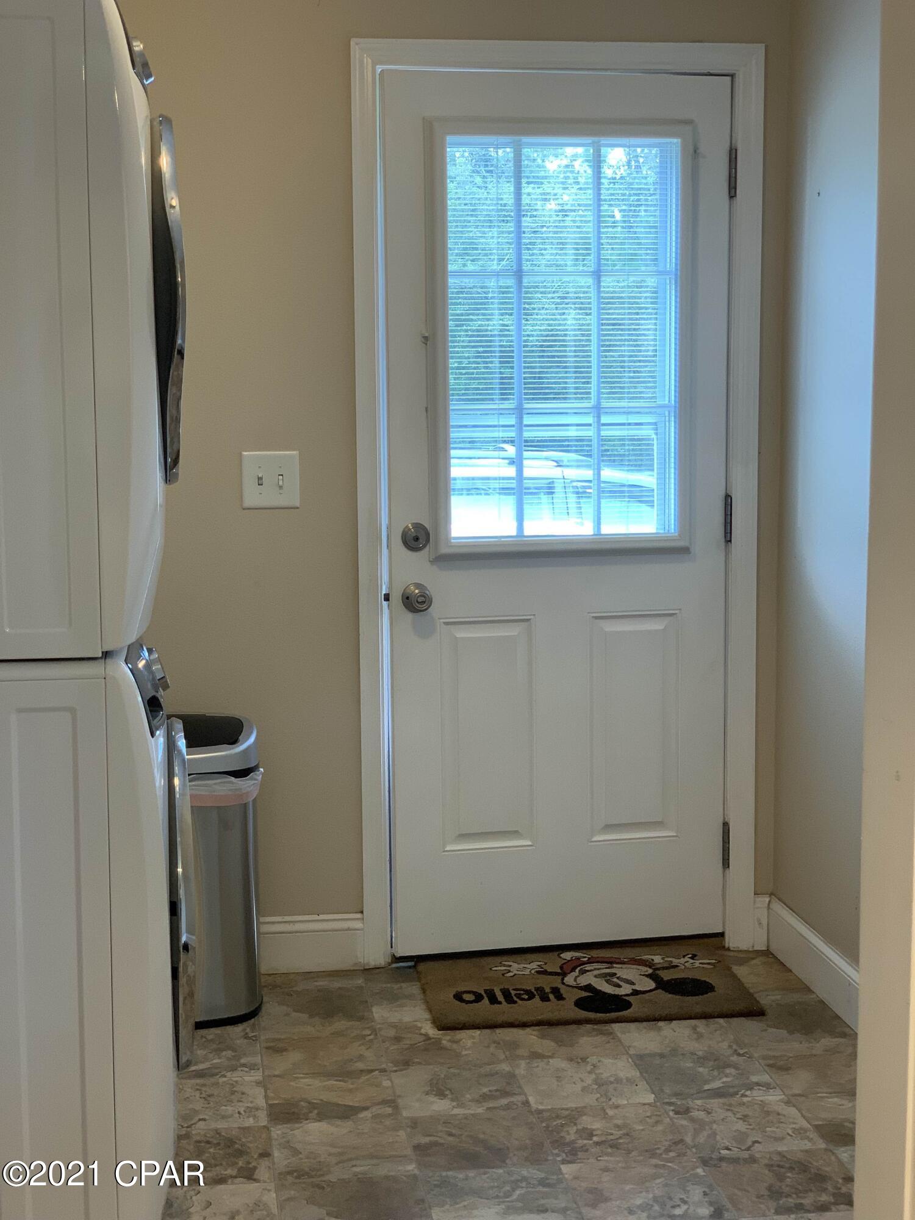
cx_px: 458
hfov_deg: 28.0
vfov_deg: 36.8
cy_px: 610
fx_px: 1833
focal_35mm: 52
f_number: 2.4
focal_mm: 6
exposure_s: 1/60
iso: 80
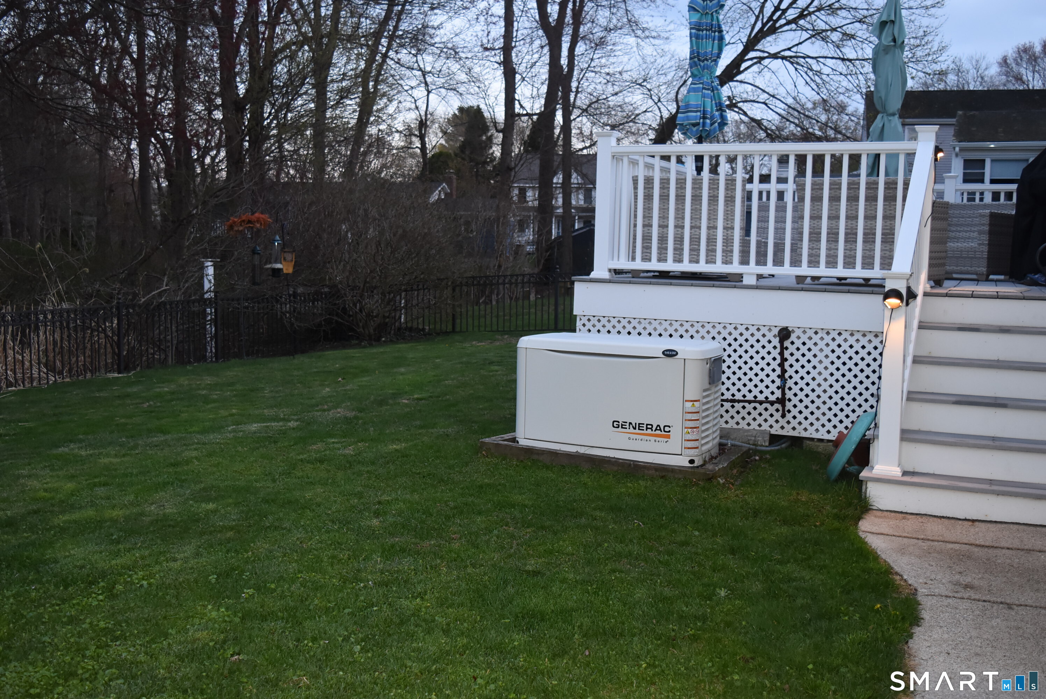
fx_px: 1047
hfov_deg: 53.1
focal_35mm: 36
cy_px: 350
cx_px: 523
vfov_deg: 36.9
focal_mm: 24
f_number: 4.5
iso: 800
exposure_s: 1/80
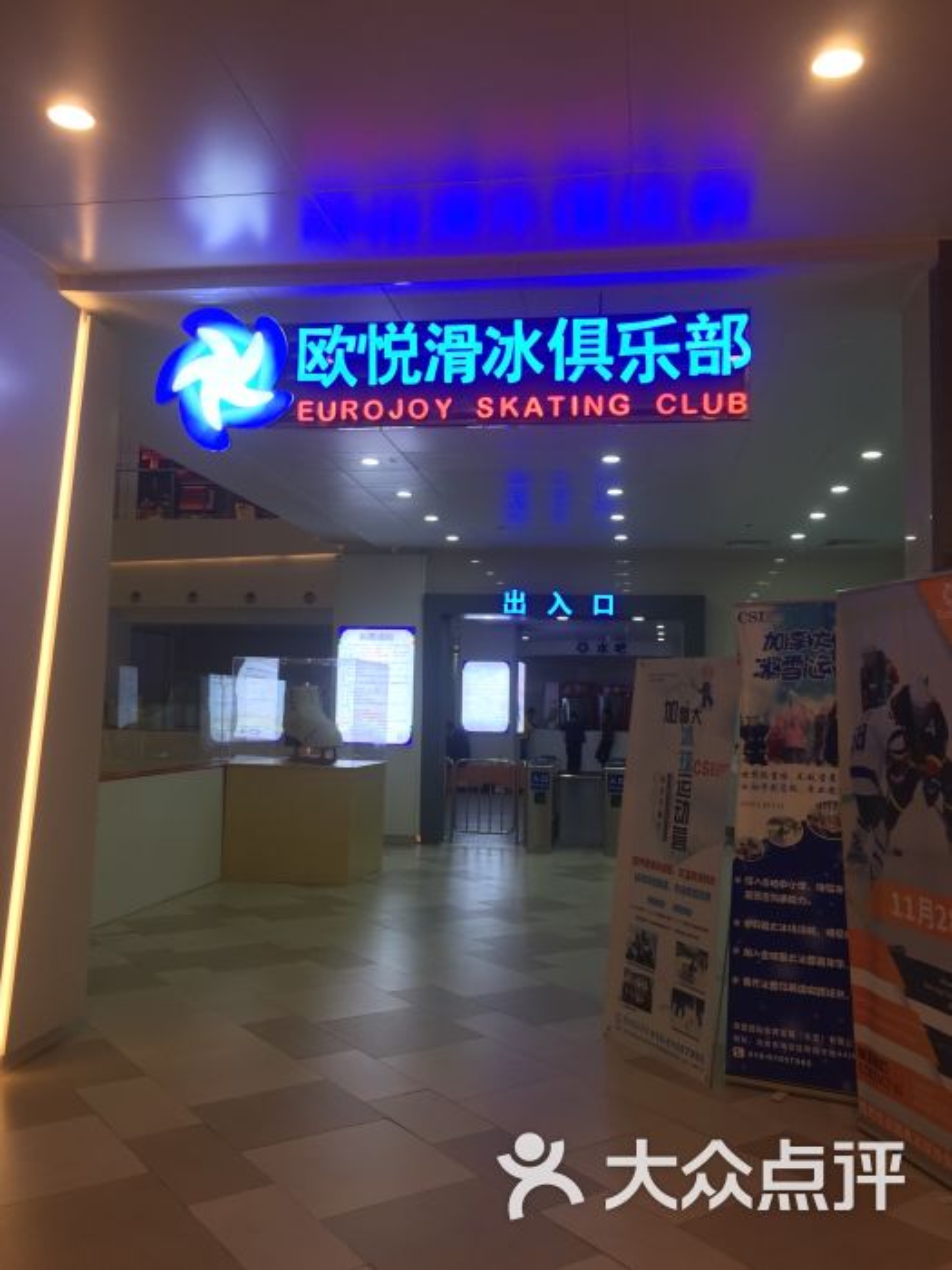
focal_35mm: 29
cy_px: 635
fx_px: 1063
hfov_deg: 48.2
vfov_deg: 61.7
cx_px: 476
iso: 32
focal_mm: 4.15
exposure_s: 1/60
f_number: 2.2
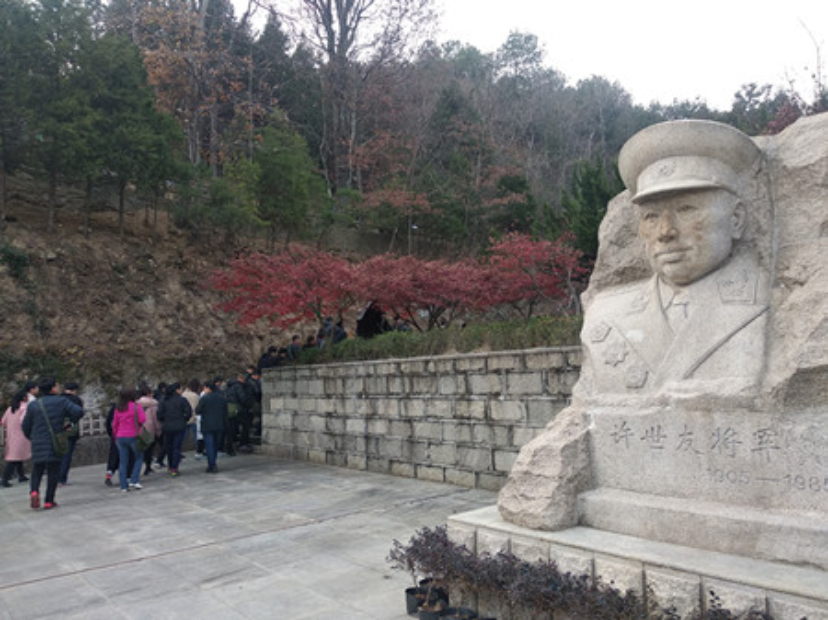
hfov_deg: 67.3
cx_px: 414
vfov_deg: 53.0
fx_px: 622
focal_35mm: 26
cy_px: 310
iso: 125
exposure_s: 1/100
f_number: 2.2
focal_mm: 3.81
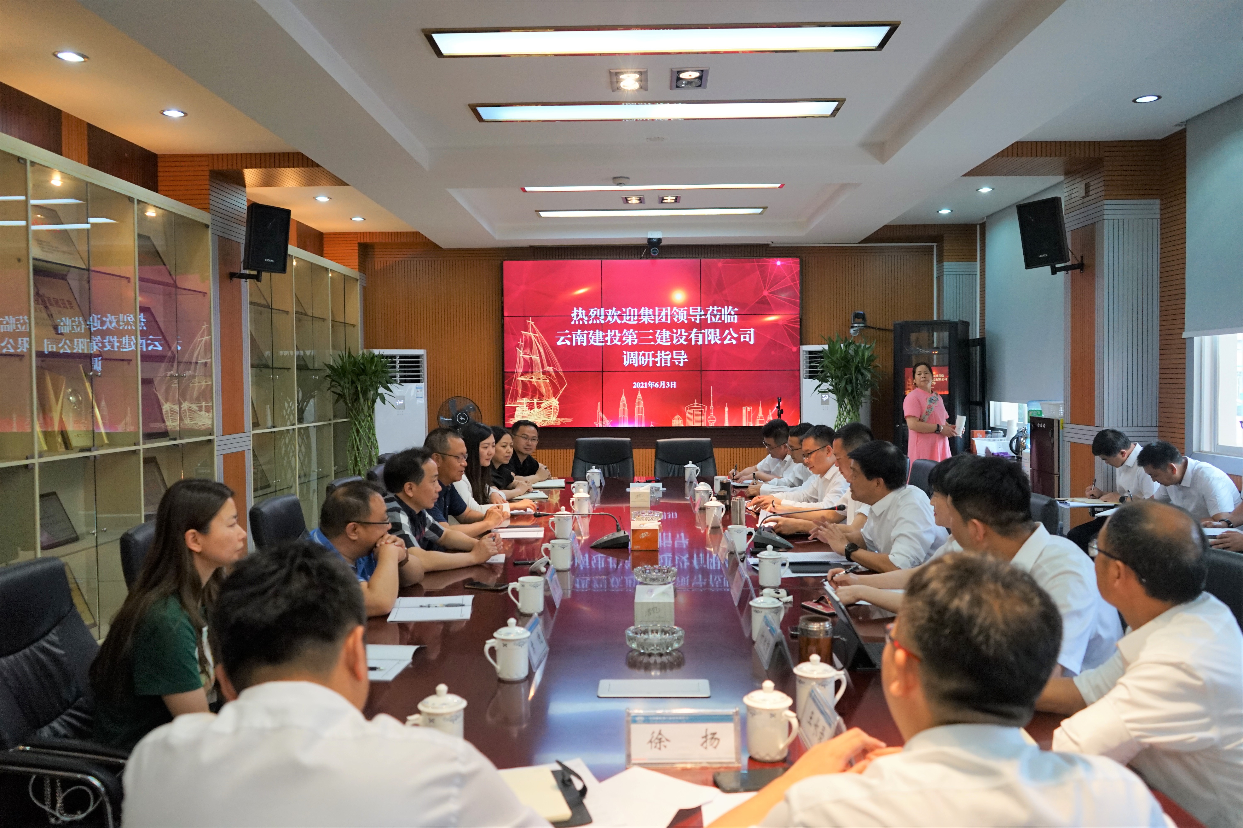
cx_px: 622
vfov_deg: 46.4
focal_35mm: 28
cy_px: 414
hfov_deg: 65.5
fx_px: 967
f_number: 4
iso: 1600
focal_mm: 28
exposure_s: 1/160
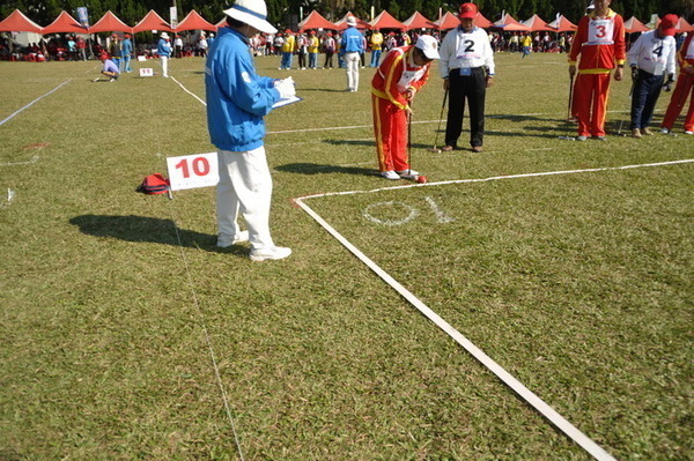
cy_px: 230
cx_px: 347
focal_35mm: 33
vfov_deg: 39.9
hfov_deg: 57.3
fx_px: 636
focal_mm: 22
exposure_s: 1/1250
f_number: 3.5
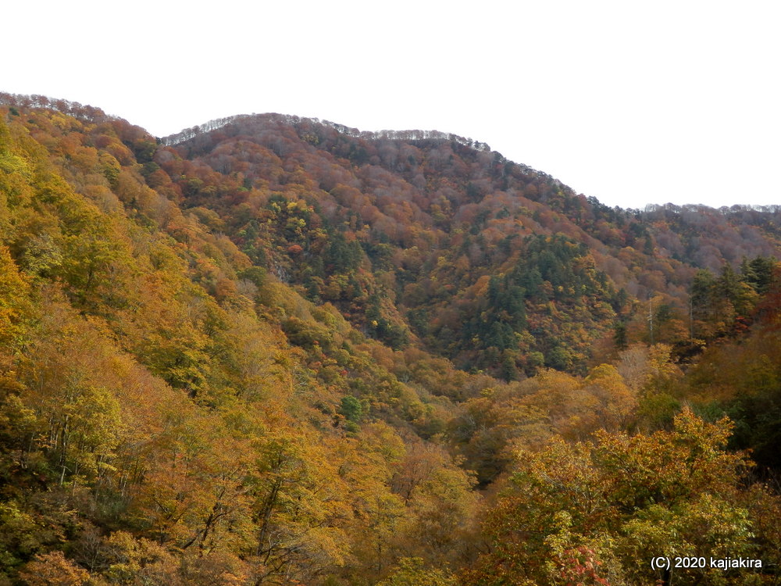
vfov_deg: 22.3
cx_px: 390
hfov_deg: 29.4
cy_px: 293
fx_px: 1489
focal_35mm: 66
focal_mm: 11.9
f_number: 4.4
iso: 80
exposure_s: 1/200
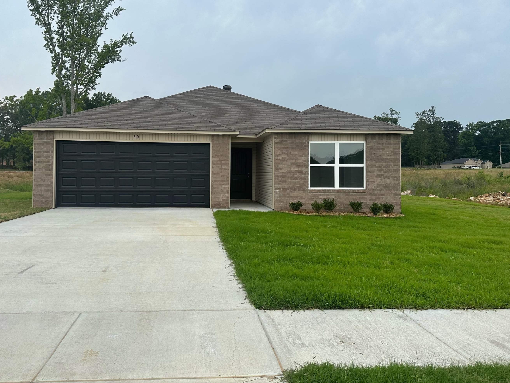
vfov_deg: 49.6
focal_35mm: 28
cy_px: 165
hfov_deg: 63.3
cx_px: 230
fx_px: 413
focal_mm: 6.86
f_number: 1.78
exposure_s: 1/1916
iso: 80
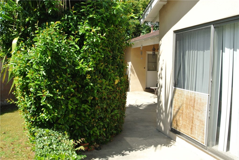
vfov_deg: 40.1
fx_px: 219
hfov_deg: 57.2
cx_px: 120
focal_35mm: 33
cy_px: 80
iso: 100
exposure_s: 1/60
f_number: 13
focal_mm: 12.5
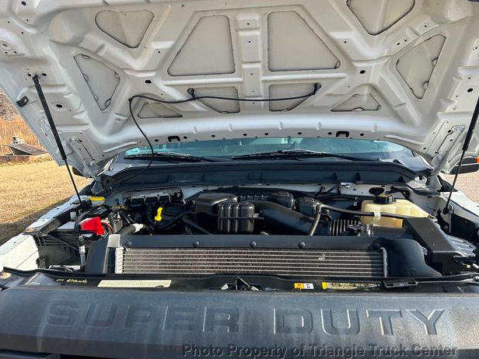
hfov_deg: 65.3
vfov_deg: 51.4
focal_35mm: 27
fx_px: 374
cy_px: 180
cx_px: 235
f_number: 1.5
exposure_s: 1/846
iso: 50
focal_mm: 5.7
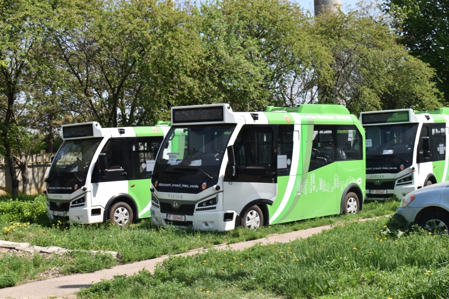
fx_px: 711
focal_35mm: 57
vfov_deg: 23.8
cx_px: 224
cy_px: 150
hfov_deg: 35.1
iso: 200
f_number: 9
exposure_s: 1/320
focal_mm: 38
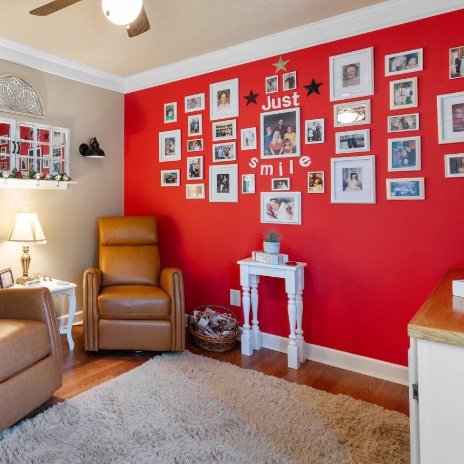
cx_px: 86
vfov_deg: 64.7
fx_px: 364
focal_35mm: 24
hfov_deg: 59.4
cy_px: 196
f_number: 4.5
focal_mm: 10
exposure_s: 1/2
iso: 100
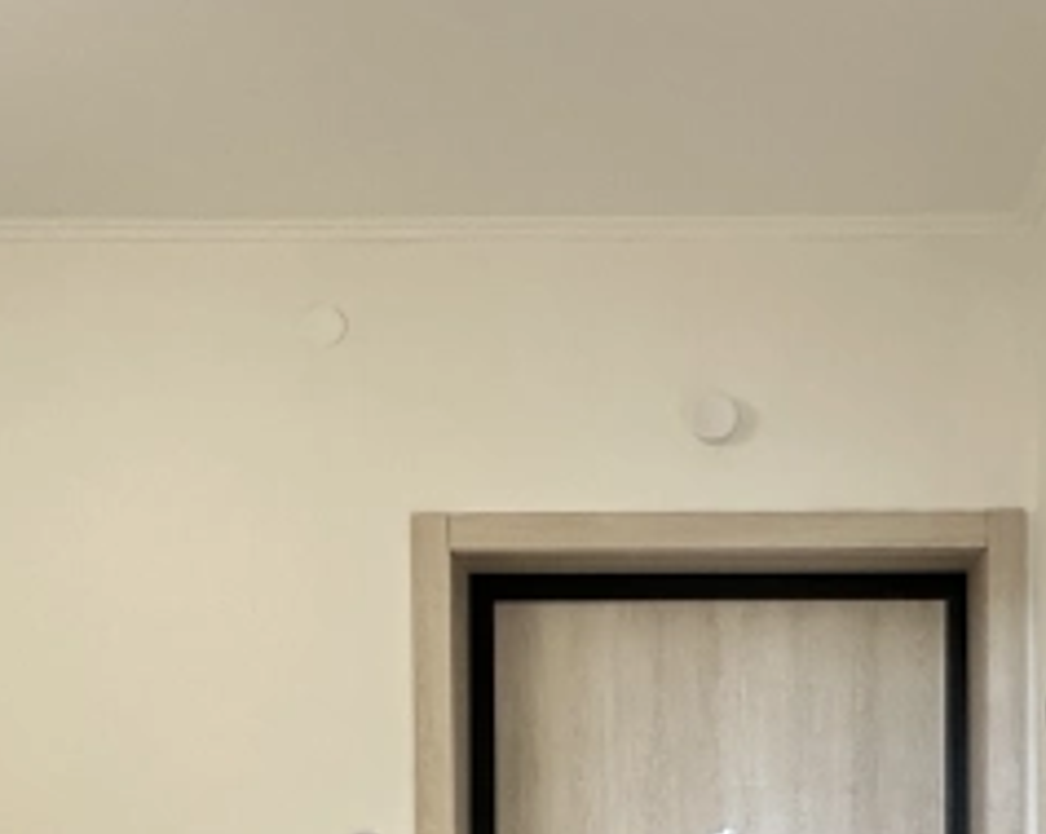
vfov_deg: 35.5
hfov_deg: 50.1
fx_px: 1113
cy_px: 905
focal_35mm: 36
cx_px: 613
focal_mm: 2.22
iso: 640
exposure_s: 1/50
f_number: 2.2
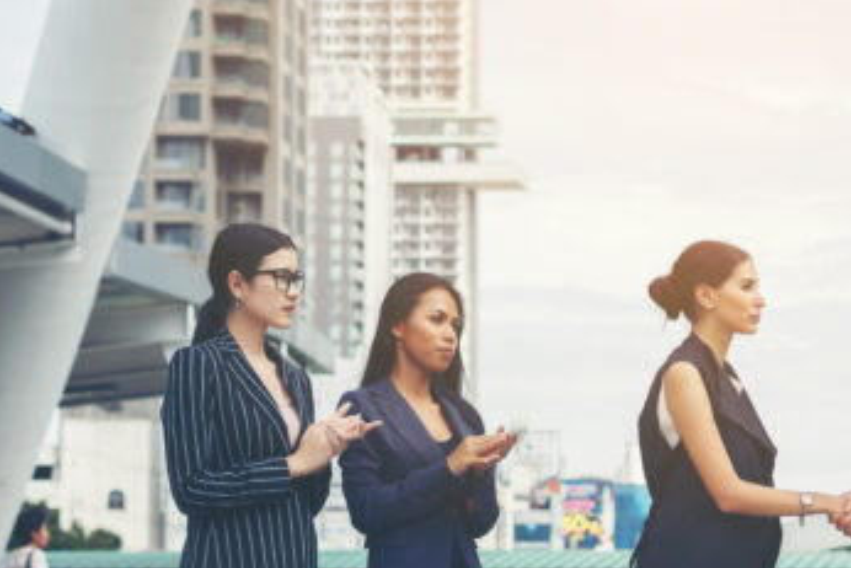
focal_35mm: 111
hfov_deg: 17.9
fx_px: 2625
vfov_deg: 12.2
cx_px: 858
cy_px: 550
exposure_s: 1/400
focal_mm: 50
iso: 100
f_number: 3.5
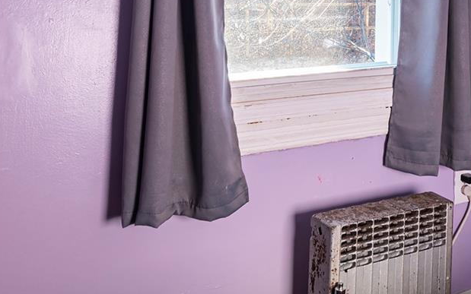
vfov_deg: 22.5
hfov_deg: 35.5
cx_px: 416
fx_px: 693
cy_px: -37
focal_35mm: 54
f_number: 10
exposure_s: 1/15
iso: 200
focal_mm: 16
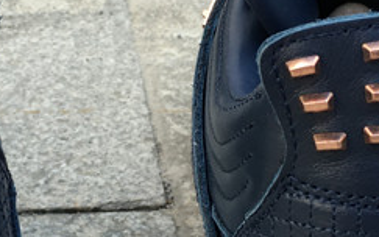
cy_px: 159
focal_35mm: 101
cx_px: 103
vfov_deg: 12.9
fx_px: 1043
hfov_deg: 20.5
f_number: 2.2
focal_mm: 4.15
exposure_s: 1/122
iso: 25
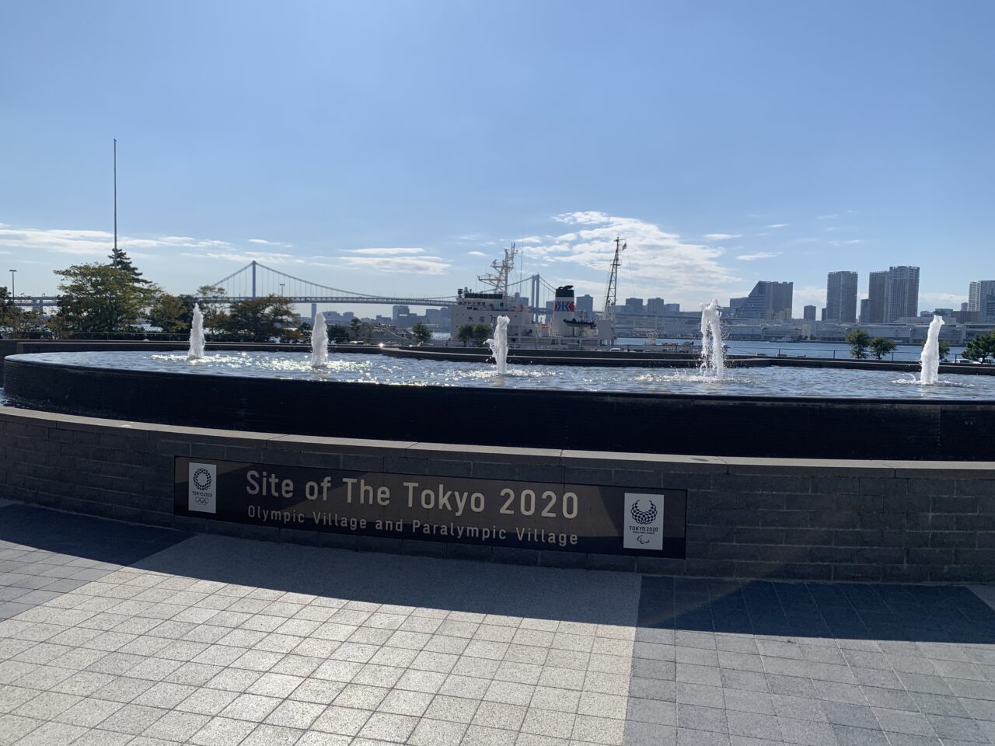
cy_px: 373
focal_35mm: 26
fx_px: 747
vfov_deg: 53.1
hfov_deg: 67.3
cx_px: 498
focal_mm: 4.25
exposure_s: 1/5405
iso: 25
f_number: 1.8
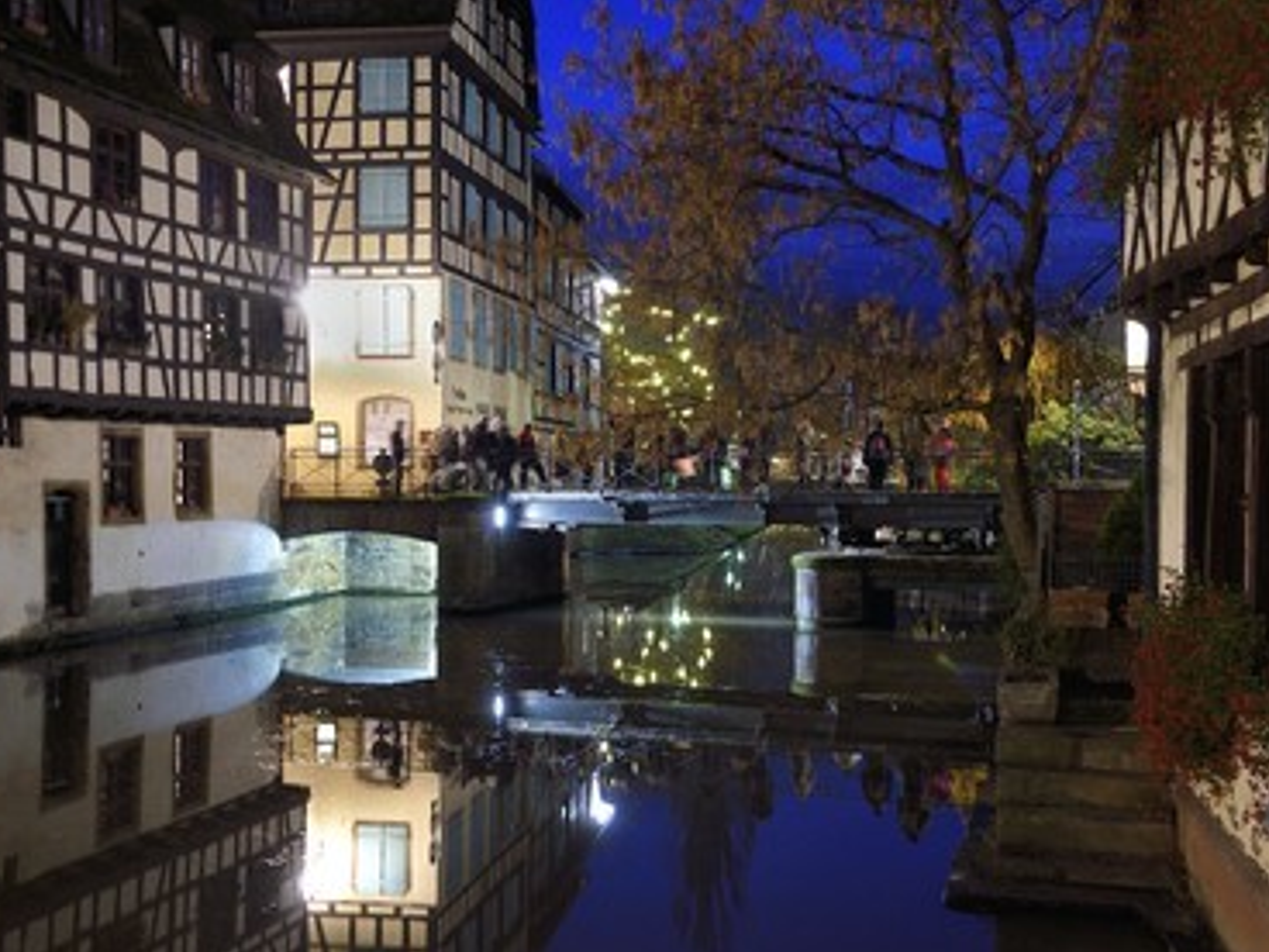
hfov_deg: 42.9
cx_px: 622
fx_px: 1613
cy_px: 479
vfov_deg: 32.9
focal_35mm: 44
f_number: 6.3
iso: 1600
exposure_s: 1/2
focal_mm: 40
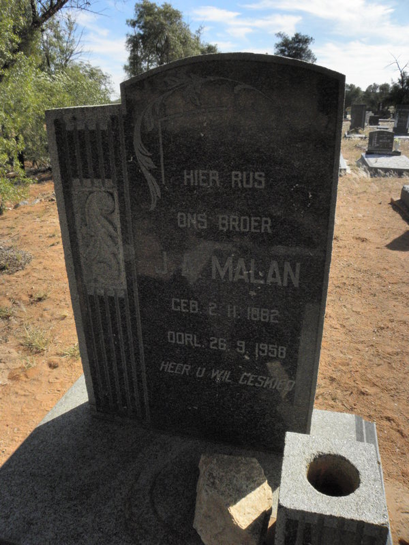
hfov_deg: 53.1
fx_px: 410
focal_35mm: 26
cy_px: 272
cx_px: 204
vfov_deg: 67.3
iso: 200
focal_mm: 4.6
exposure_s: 1/1000
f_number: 6.3
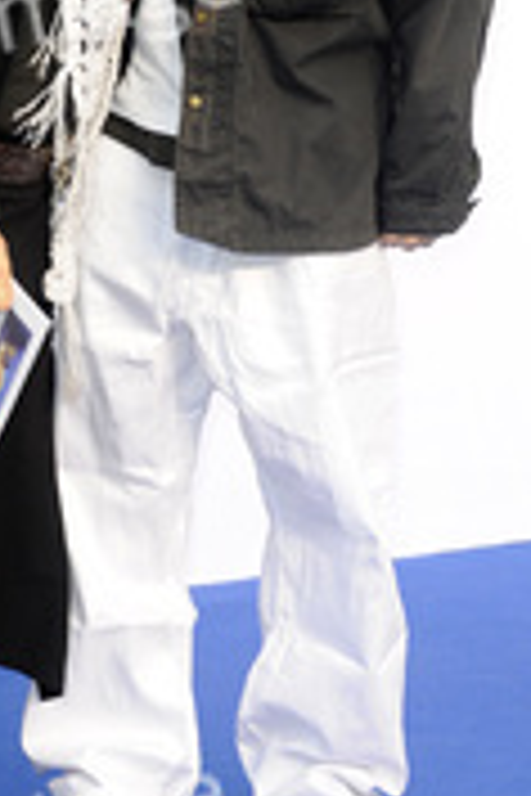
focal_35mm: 158
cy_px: 207
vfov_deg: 13.0
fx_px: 3495
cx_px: 140
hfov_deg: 8.7
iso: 640
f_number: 5.6
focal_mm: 70
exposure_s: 1/125
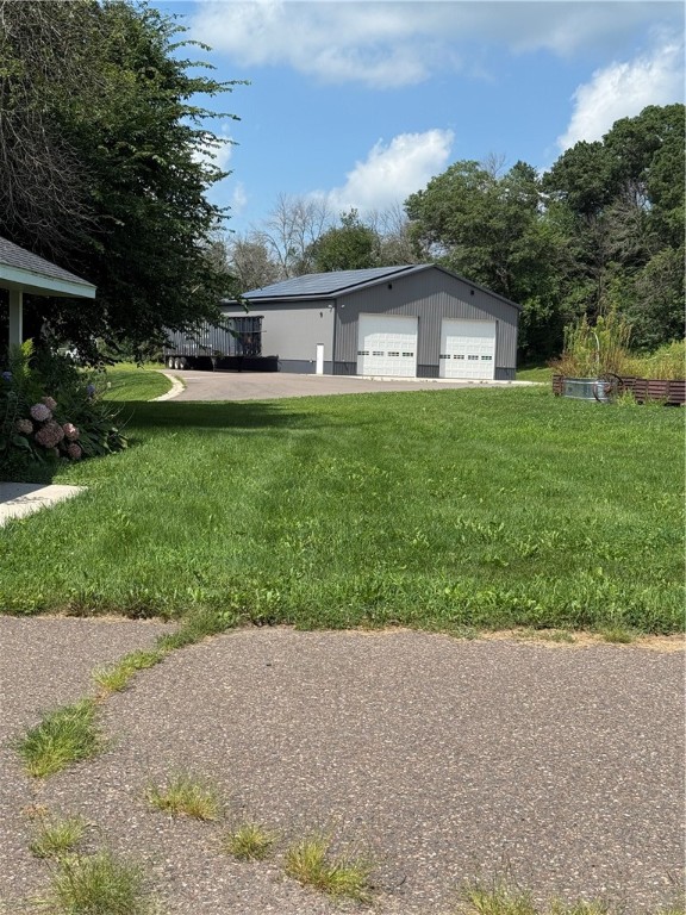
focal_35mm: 48
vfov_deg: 39.7
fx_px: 1268
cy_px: 458
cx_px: 343
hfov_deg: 30.3
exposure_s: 1/4587
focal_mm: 6.76
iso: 64
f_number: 1.78
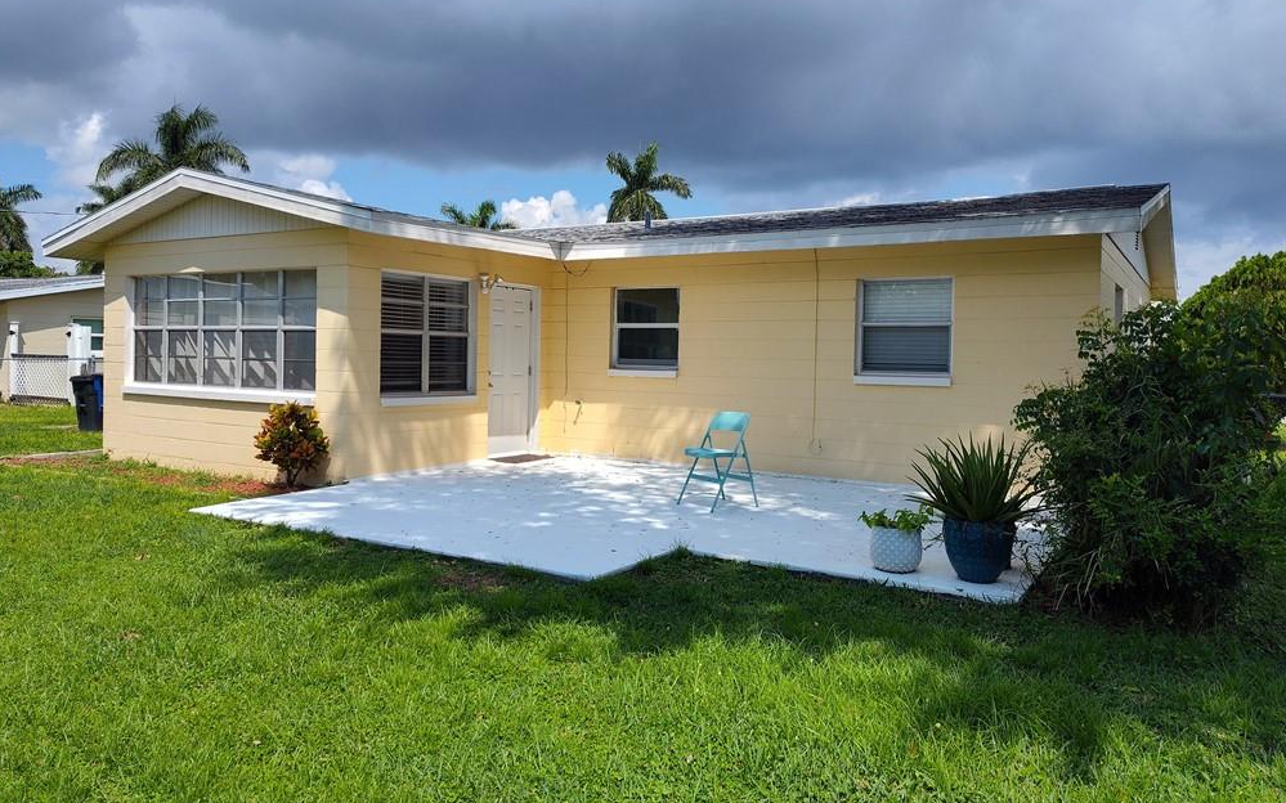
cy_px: 376
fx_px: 876
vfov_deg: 49.2
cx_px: 648
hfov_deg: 72.6
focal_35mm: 25
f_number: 1.8
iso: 100
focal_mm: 5.56
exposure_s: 1/2087
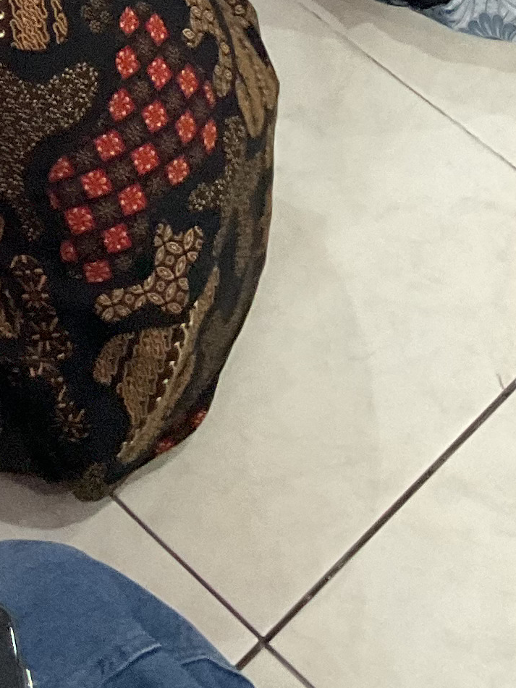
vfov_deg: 14.1
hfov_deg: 11.4
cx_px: -313
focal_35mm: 123
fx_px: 2445
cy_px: -574
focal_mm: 3
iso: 200
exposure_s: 1/60
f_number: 1.8
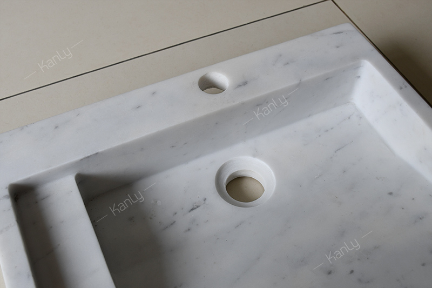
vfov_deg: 43.6
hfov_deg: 61.9
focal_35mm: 30
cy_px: 144
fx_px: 360
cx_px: 216
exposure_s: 1/30
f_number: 6.3
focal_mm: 20
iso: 125
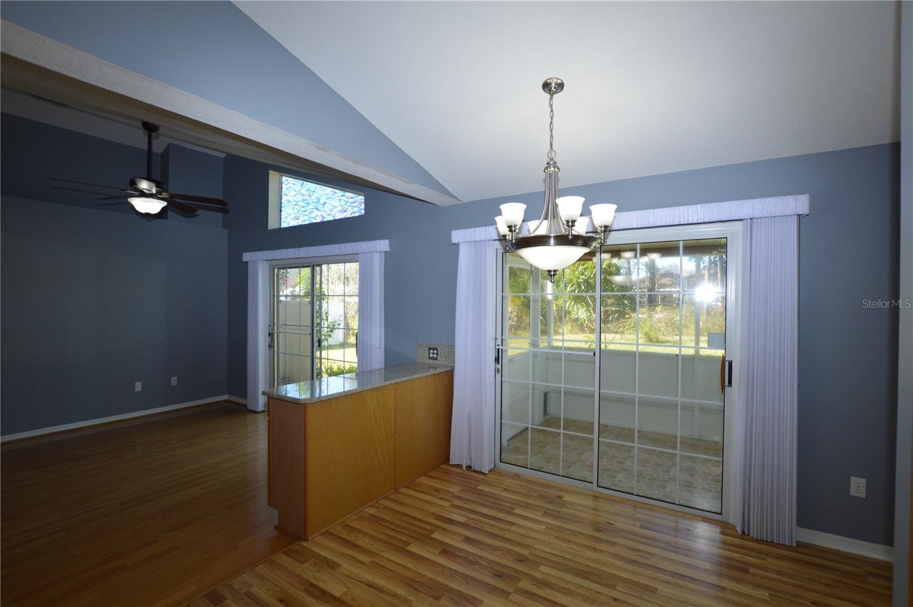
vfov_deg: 77.2
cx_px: 456
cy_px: 304
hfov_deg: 100.5
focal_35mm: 15
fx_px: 380
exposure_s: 1/125
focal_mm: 10
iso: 400
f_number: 5.6
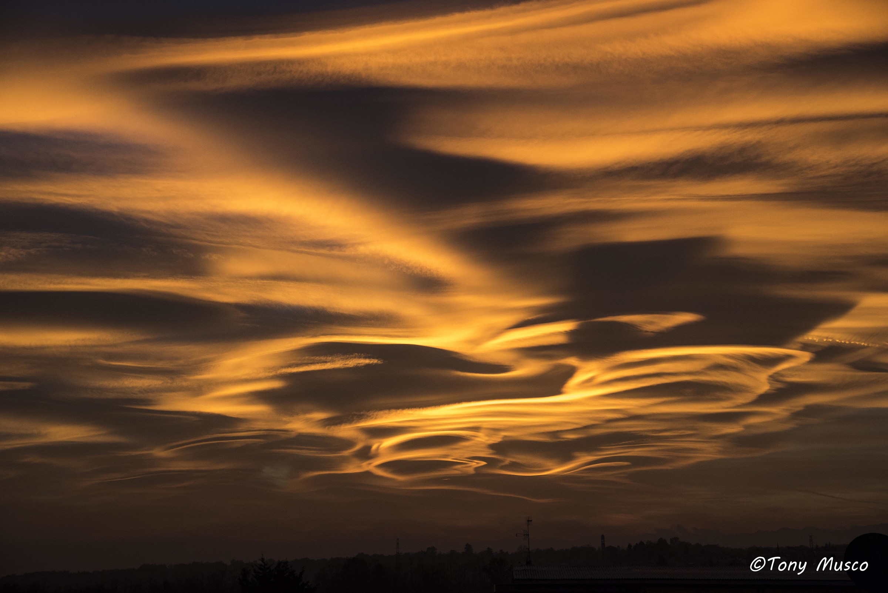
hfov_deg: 32.4
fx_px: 1530
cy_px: 296
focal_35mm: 62
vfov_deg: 21.9
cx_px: 444
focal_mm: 62
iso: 1000
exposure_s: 1/640
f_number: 6.3
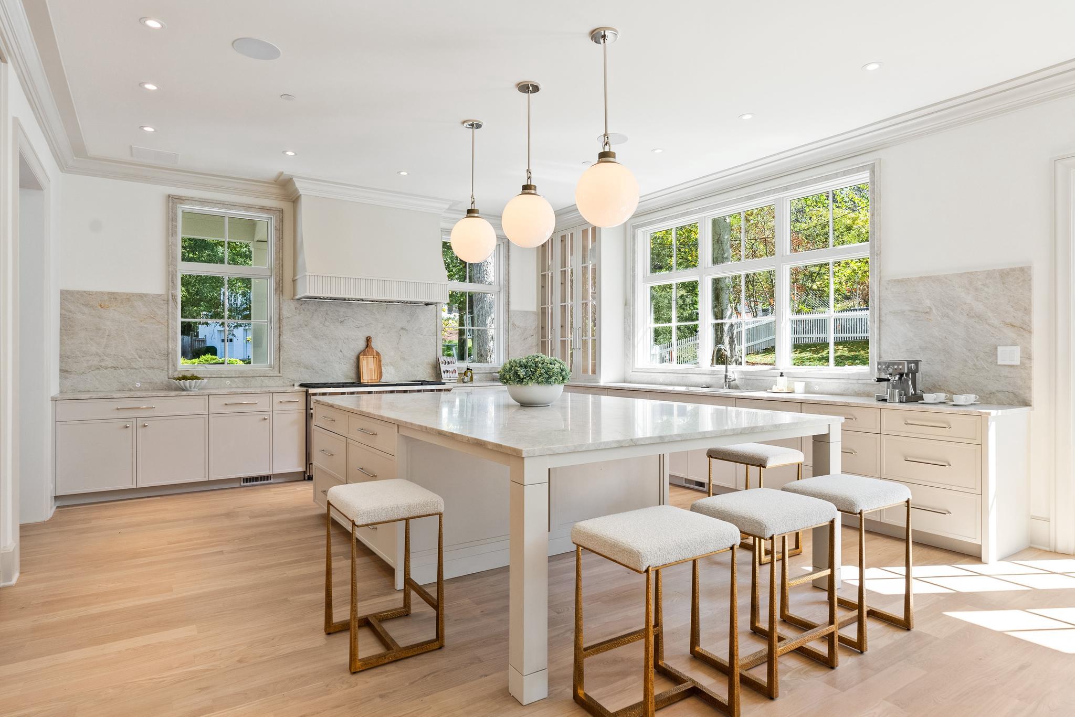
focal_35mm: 20
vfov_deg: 62.0
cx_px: 538
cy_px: 358
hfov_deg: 84.0
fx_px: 597
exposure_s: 1/25
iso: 500
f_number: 8
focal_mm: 20
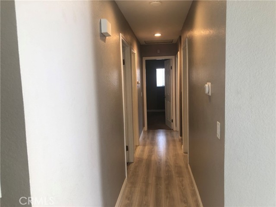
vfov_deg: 49.7
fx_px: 223
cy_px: 104
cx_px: 138
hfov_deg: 63.4
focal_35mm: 28
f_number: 1.8
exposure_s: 1/30
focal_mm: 3.99
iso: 32
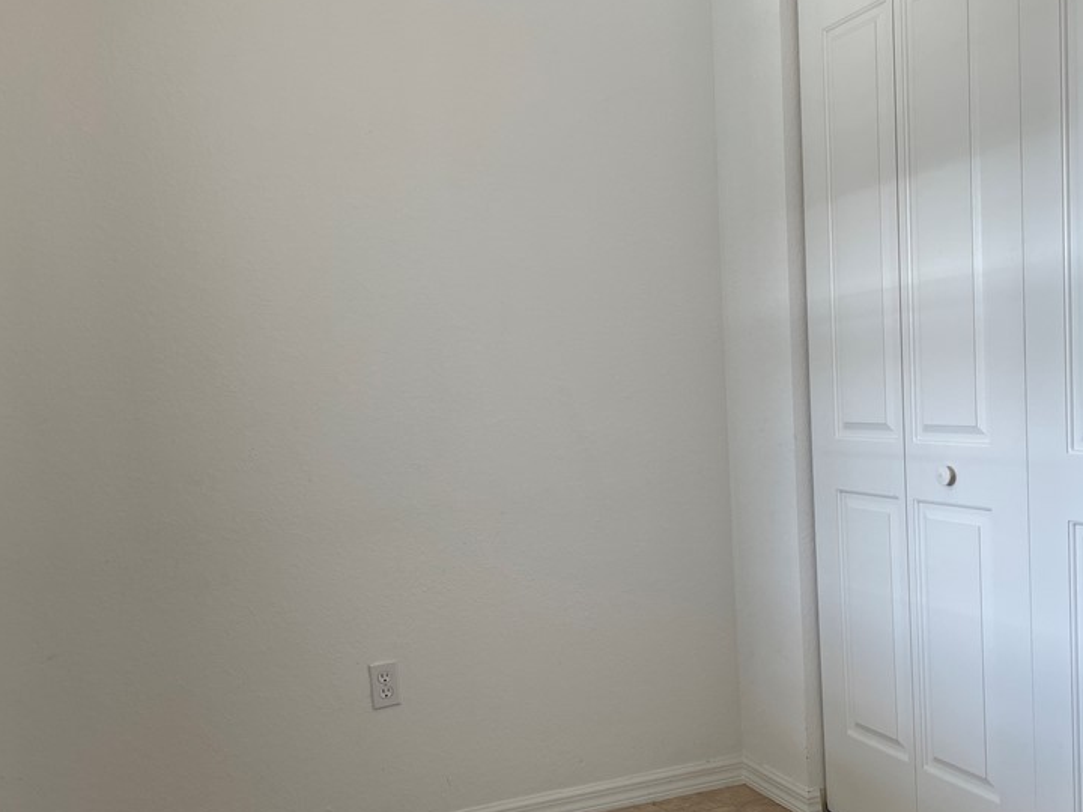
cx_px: 597
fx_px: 1158
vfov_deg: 38.5
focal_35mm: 37
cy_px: 484
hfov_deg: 50.1
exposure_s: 1/120
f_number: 1.6
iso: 50
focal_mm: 4.2
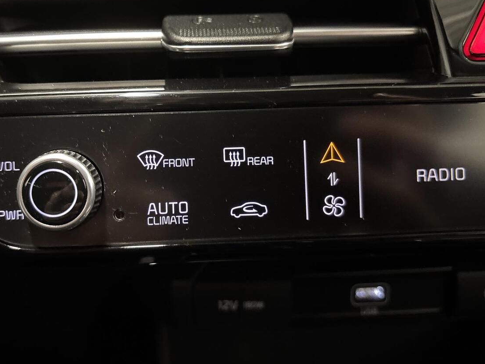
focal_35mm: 34
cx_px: 211
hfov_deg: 53.8
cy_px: 141
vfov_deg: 41.5
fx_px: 476
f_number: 1.6
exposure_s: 1/21
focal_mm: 5.96
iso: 1000
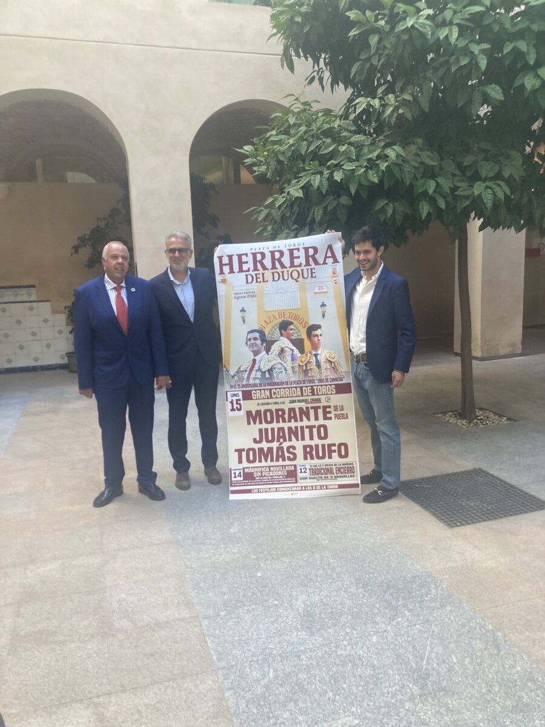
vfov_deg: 63.4
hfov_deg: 49.7
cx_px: 272
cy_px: 364
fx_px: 588
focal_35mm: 28
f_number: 1.8
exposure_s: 1/120
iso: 64
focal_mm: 3.99
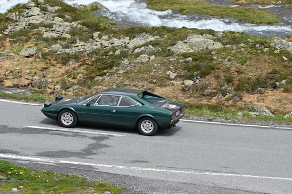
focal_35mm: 187
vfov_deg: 7.3
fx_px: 1515
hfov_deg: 11.0
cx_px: 122
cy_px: 103
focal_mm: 160
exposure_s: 1/800
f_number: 8
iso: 250
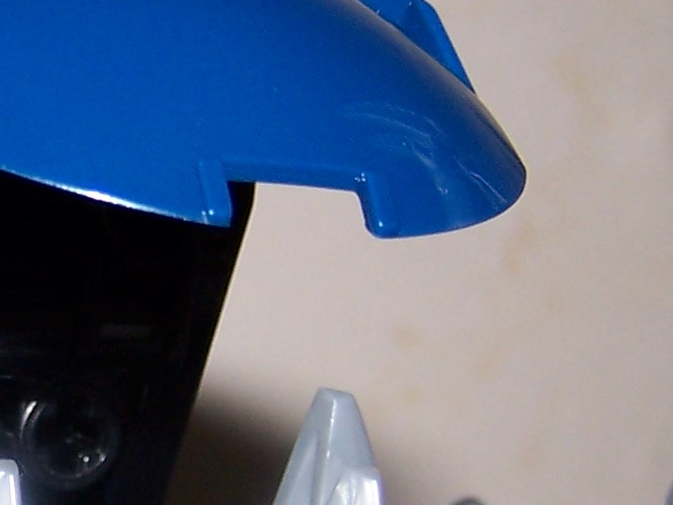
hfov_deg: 13.1
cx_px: -35
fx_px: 2878
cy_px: 483
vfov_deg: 10.0
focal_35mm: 148
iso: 80
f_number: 2.8
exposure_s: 1/60
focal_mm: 6.3
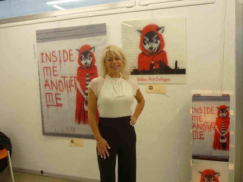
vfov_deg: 42.9
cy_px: 91
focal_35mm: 33
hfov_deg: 55.4
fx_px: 232
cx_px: 122
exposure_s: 1/60
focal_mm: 5.5
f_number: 2.8
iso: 80
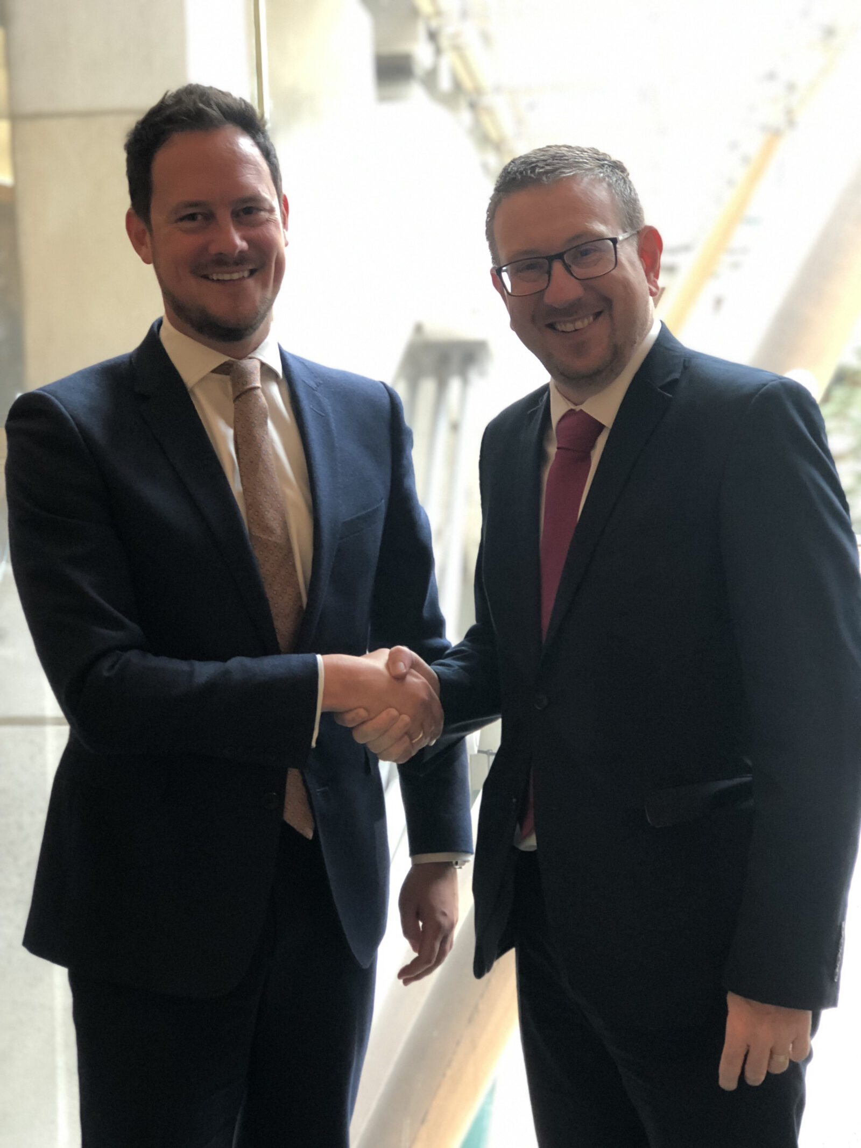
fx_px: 1891
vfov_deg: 33.8
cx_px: 430
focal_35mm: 57
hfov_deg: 25.7
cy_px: 574
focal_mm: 6.6
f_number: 2.8
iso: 160
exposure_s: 1/33
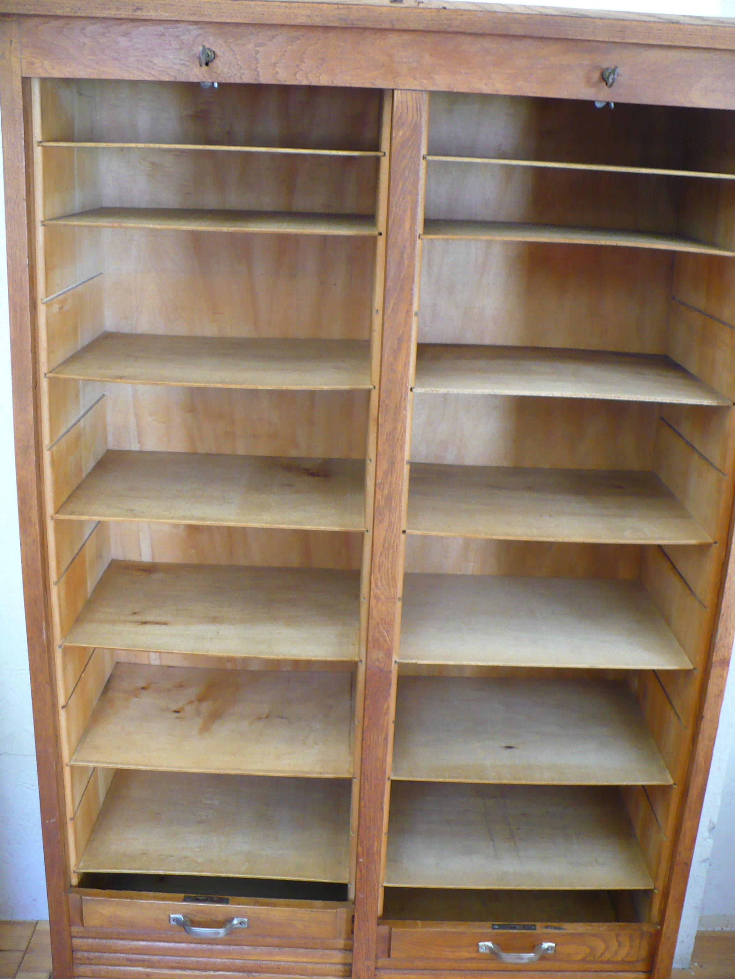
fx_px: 1047
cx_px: 368
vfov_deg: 50.1
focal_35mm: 37
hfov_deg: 38.7
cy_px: 490
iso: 200
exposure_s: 1/8
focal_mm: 6.1
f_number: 2.8
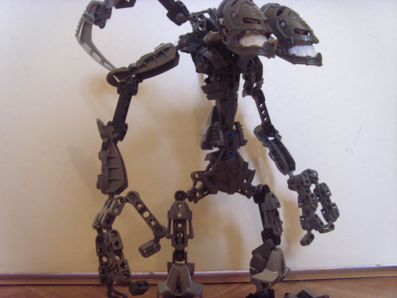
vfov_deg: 45.4
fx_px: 356
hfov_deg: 58.4
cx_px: 198
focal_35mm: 31
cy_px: 149
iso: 300
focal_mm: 6.3
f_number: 3.5
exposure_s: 1/5
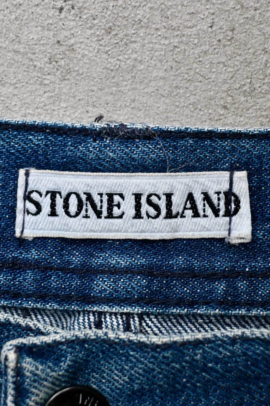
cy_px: 203
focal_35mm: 56
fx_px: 624
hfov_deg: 24.4
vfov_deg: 35.9
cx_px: 135
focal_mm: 37
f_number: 6.3
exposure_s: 1/15
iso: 1000
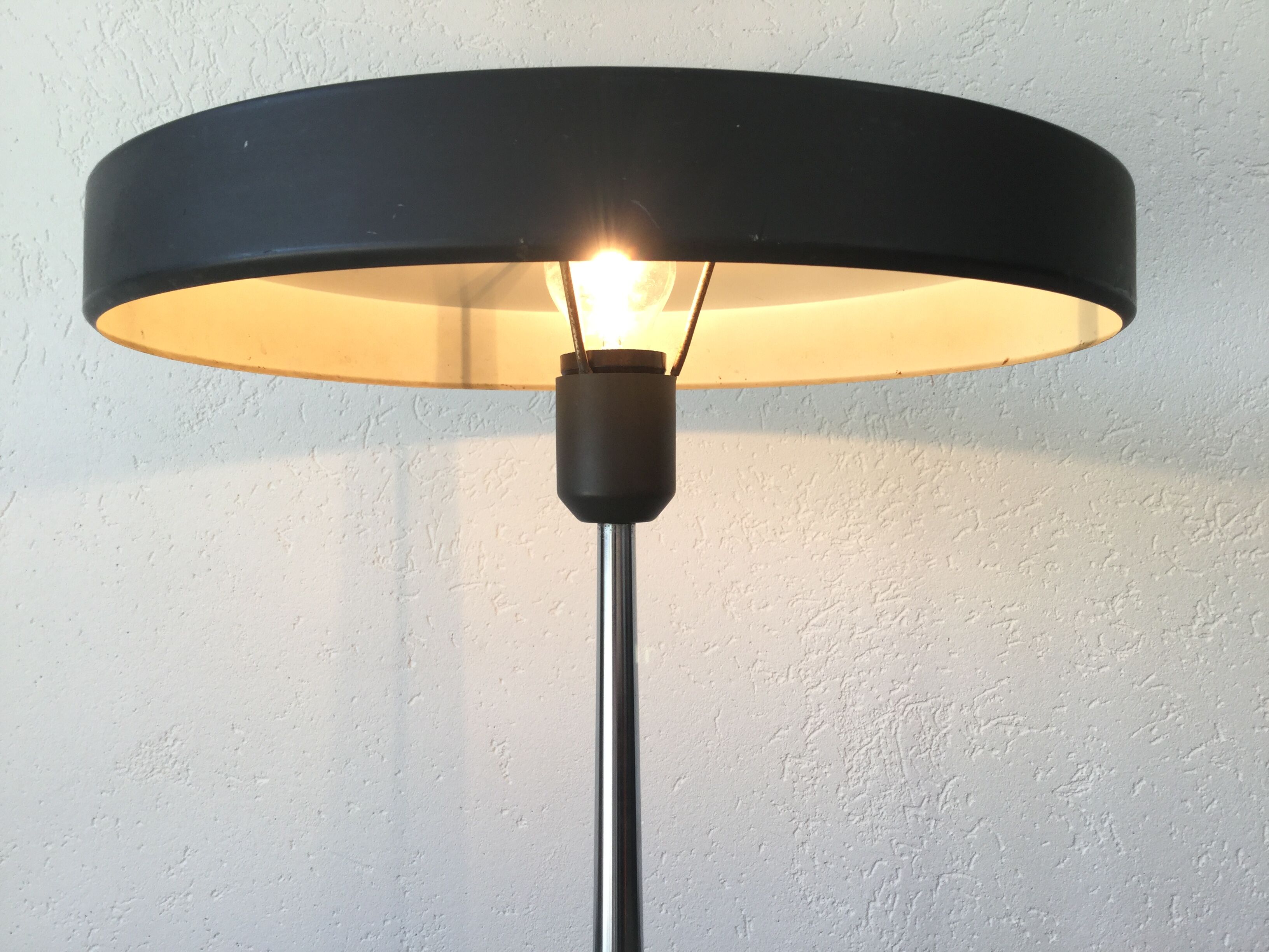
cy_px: 476
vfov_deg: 45.4
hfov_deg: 58.4
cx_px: 634
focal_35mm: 31
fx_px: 1136
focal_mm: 3.3
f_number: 2.4
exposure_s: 1/100
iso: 25
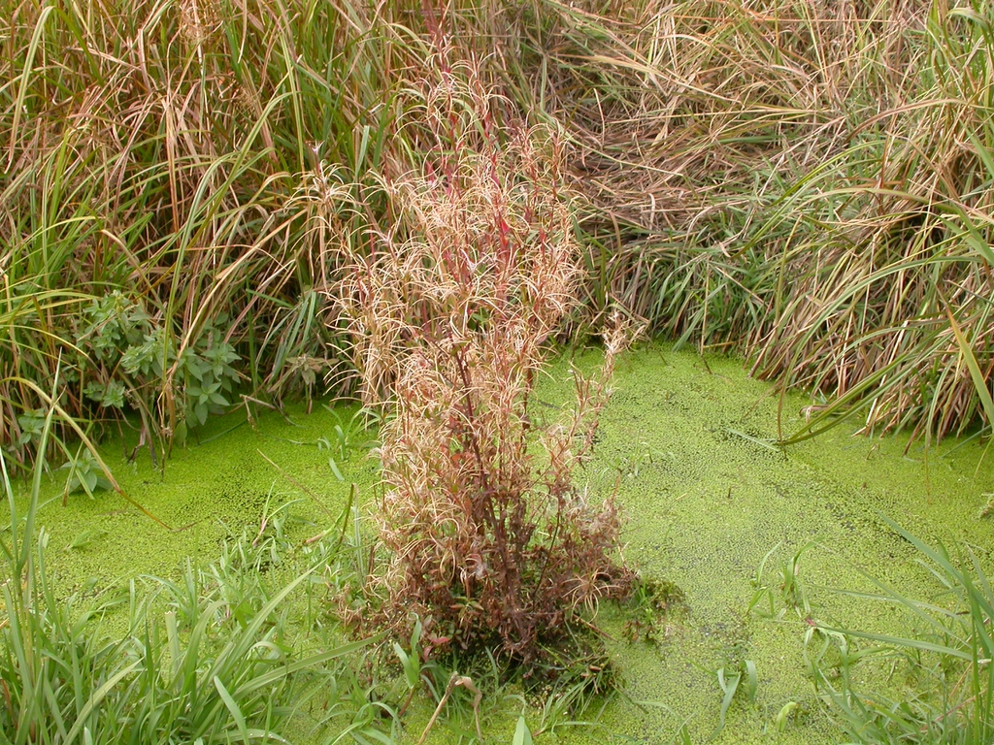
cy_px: 372
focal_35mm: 46
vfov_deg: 31.5
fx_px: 1321
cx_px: 497
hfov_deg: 41.2
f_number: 6.4
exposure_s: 1/120
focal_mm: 9.6
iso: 100
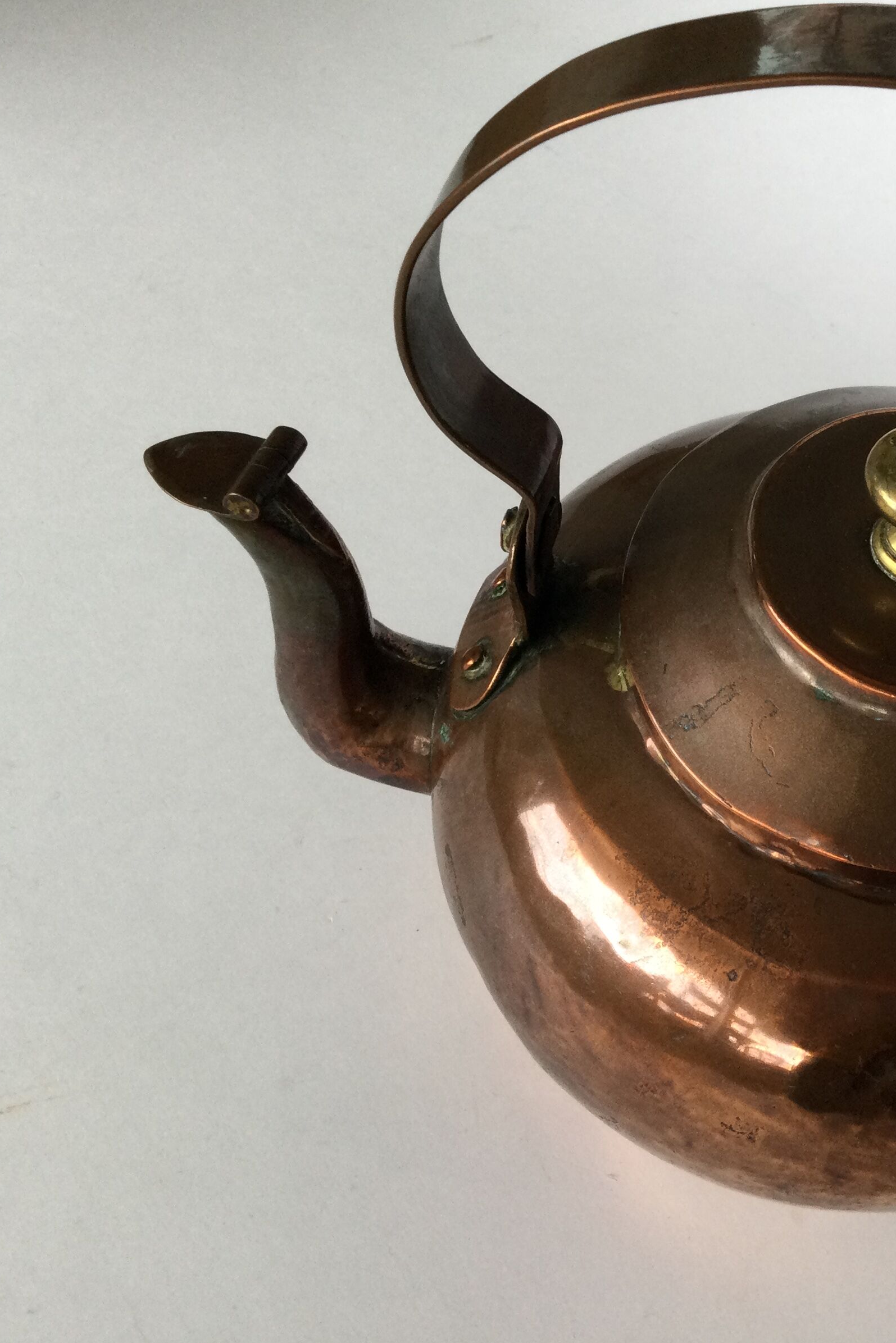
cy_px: 668
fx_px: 1642
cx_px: 854
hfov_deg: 28.9
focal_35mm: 44
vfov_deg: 44.5
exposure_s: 1/33
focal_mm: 3.3
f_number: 2.4
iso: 25
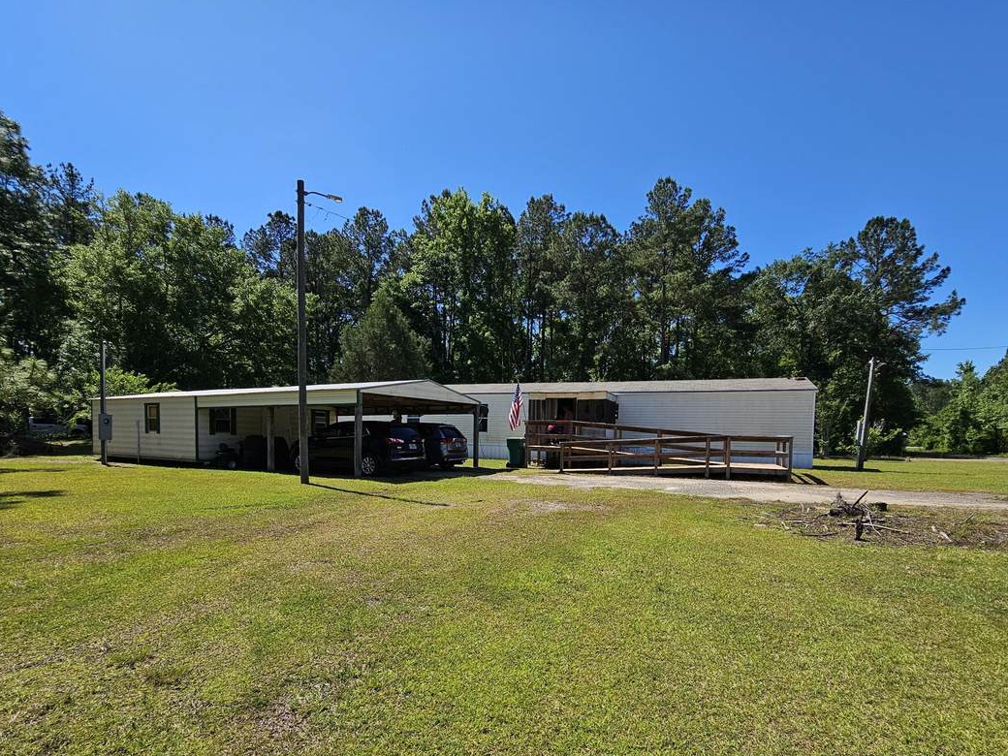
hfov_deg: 94.5
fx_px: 466
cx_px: 502
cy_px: 447
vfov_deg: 77.4
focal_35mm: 16
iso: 50
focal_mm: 2.2
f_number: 2.2
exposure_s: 1/2436
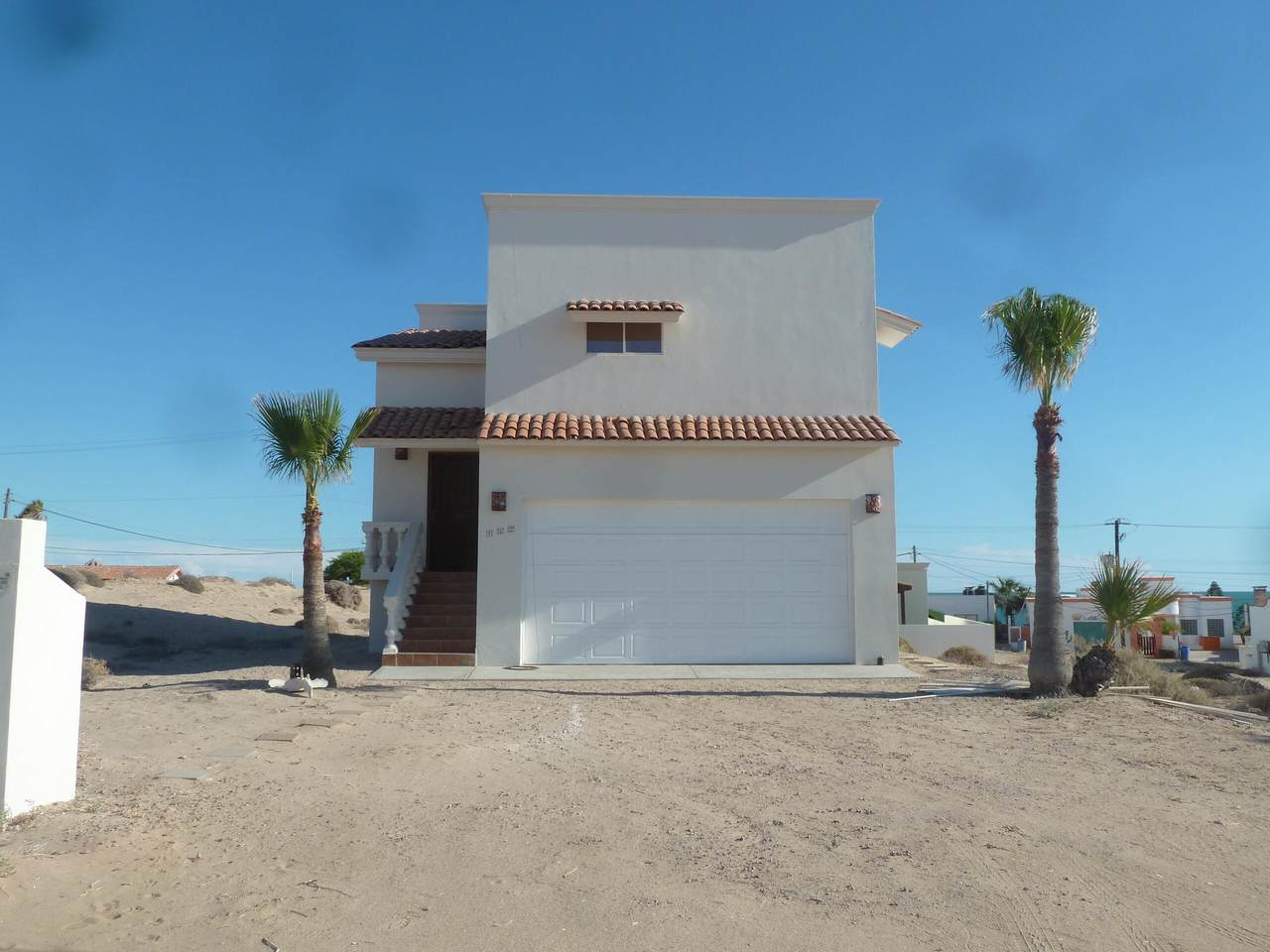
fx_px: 1064
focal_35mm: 29
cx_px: 635
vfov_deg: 48.2
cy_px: 476
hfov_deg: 61.7
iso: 80
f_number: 5
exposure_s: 1/500
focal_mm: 4.7
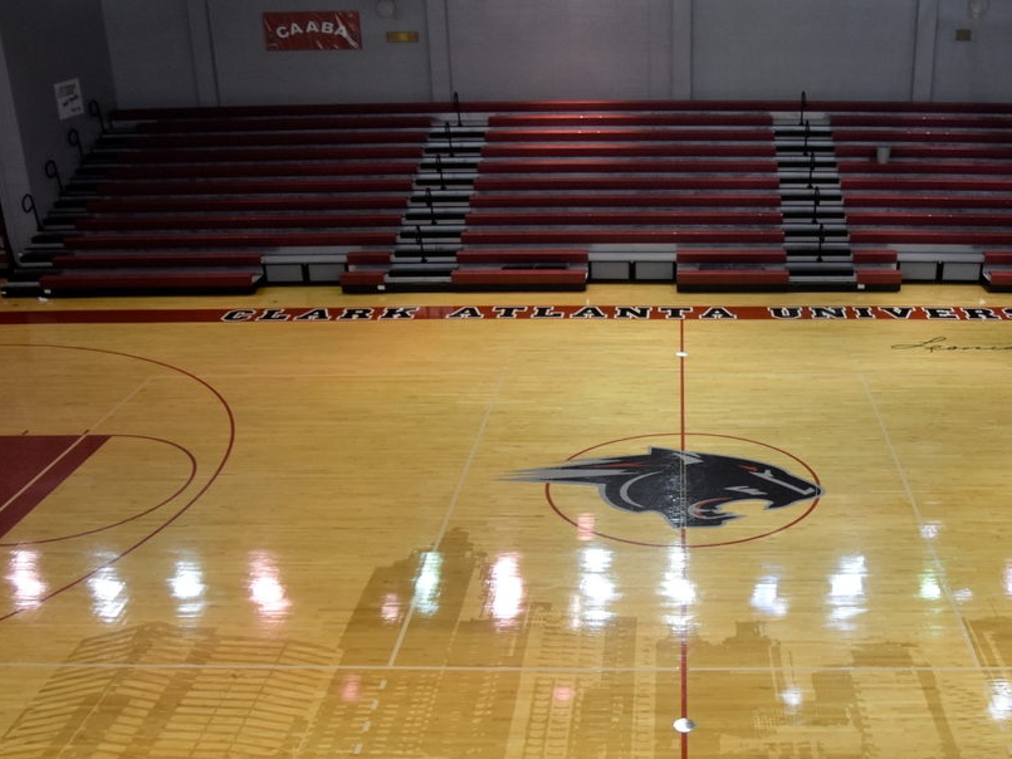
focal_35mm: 40
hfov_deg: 46.1
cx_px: 665
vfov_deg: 35.6
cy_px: 512
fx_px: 1170
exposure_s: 1/800
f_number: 3.5
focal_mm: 18
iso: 800
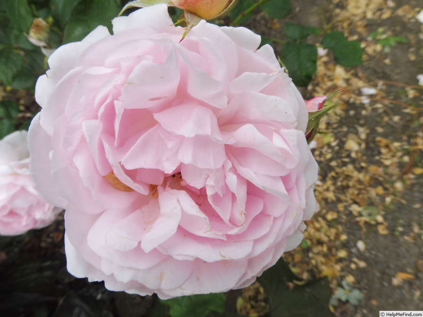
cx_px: 212
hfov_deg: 71.6
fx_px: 293
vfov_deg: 56.8
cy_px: 158
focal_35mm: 24
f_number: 4
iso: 100
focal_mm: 4.3
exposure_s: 1/200
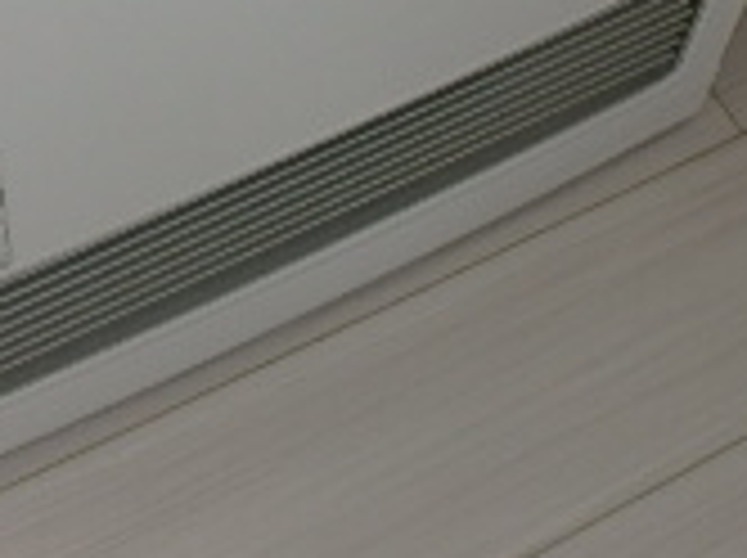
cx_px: 306
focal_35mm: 81
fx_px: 1745
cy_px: -328
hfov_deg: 24.1
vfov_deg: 16.3
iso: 125
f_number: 3.5
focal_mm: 3.7
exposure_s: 1/80
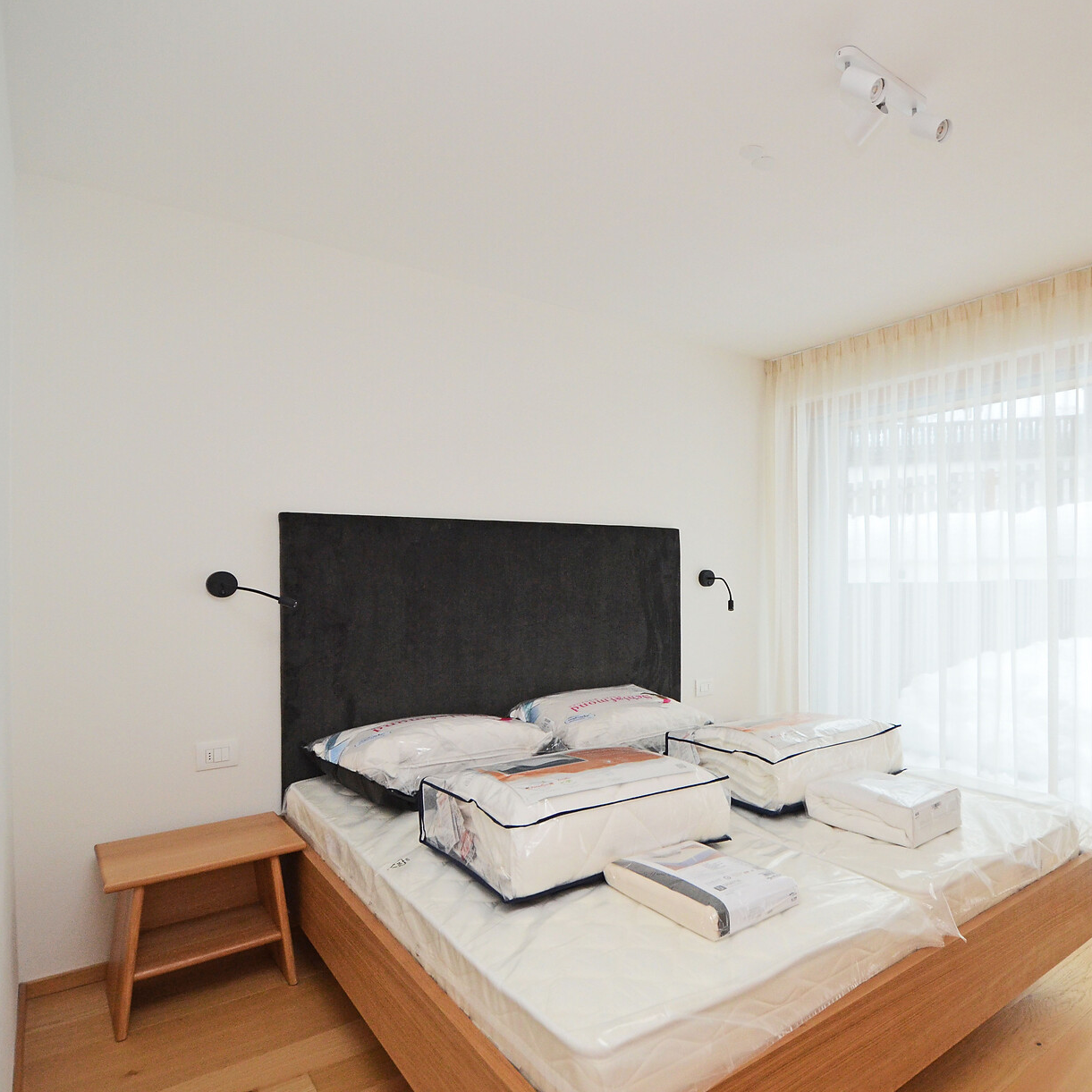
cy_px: 566
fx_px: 714
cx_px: 707
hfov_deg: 73.1
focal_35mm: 20
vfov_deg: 74.8
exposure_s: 1/60
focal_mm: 10
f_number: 4
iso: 900
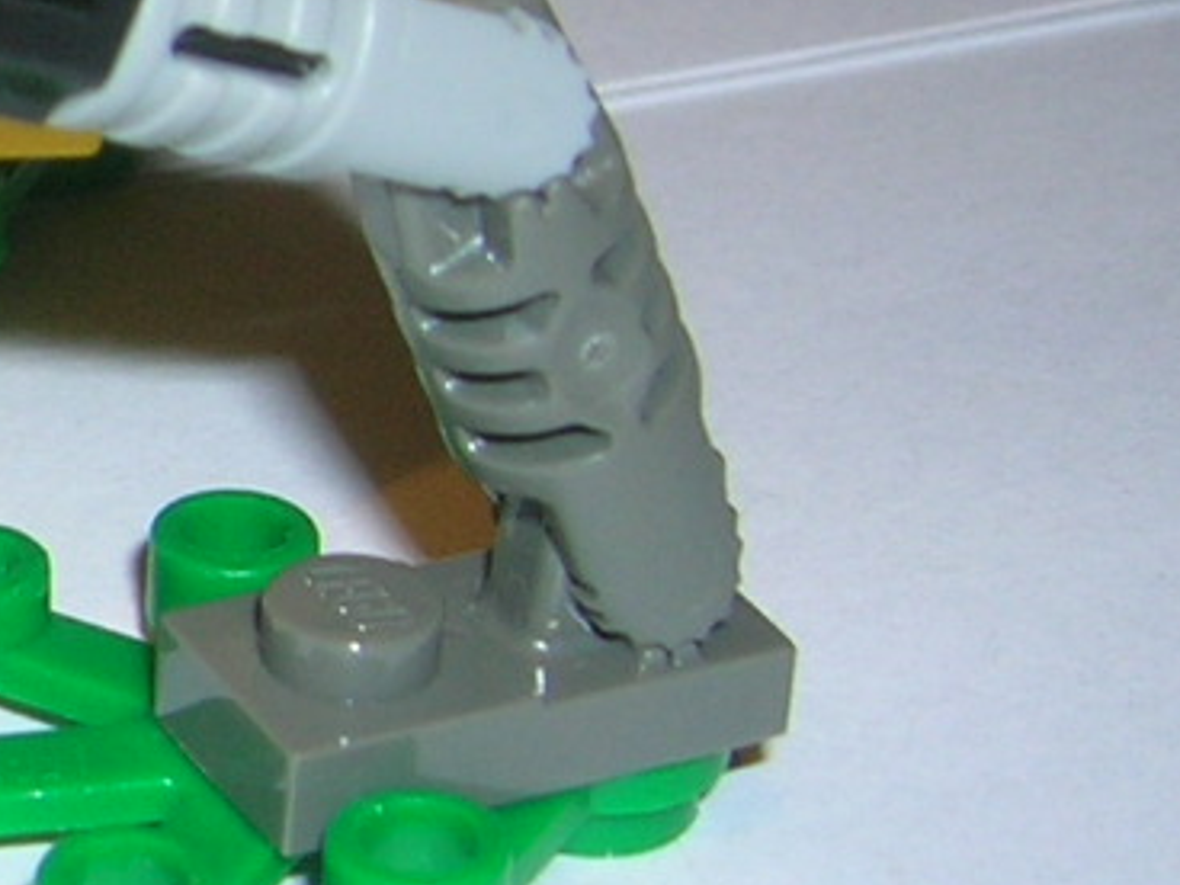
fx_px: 5045
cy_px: 237
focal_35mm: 148
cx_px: -1231
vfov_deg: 10.0
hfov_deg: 11.8
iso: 50
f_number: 2.9
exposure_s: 1/60.1
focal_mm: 5.7
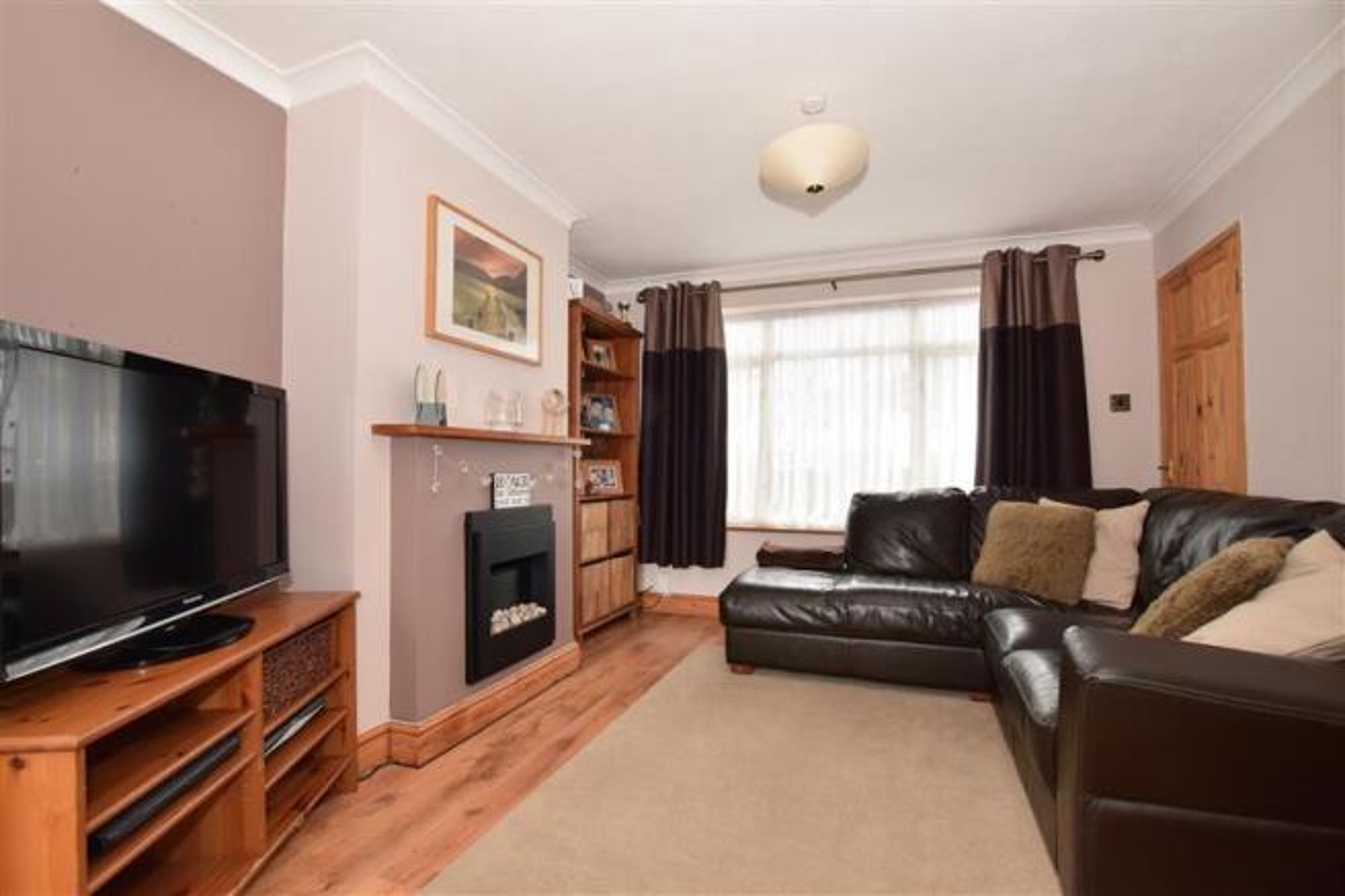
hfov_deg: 100.4
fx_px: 560
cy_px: 448
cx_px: 672
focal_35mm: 15
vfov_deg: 77.3
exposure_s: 1/25
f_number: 11
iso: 400
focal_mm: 10
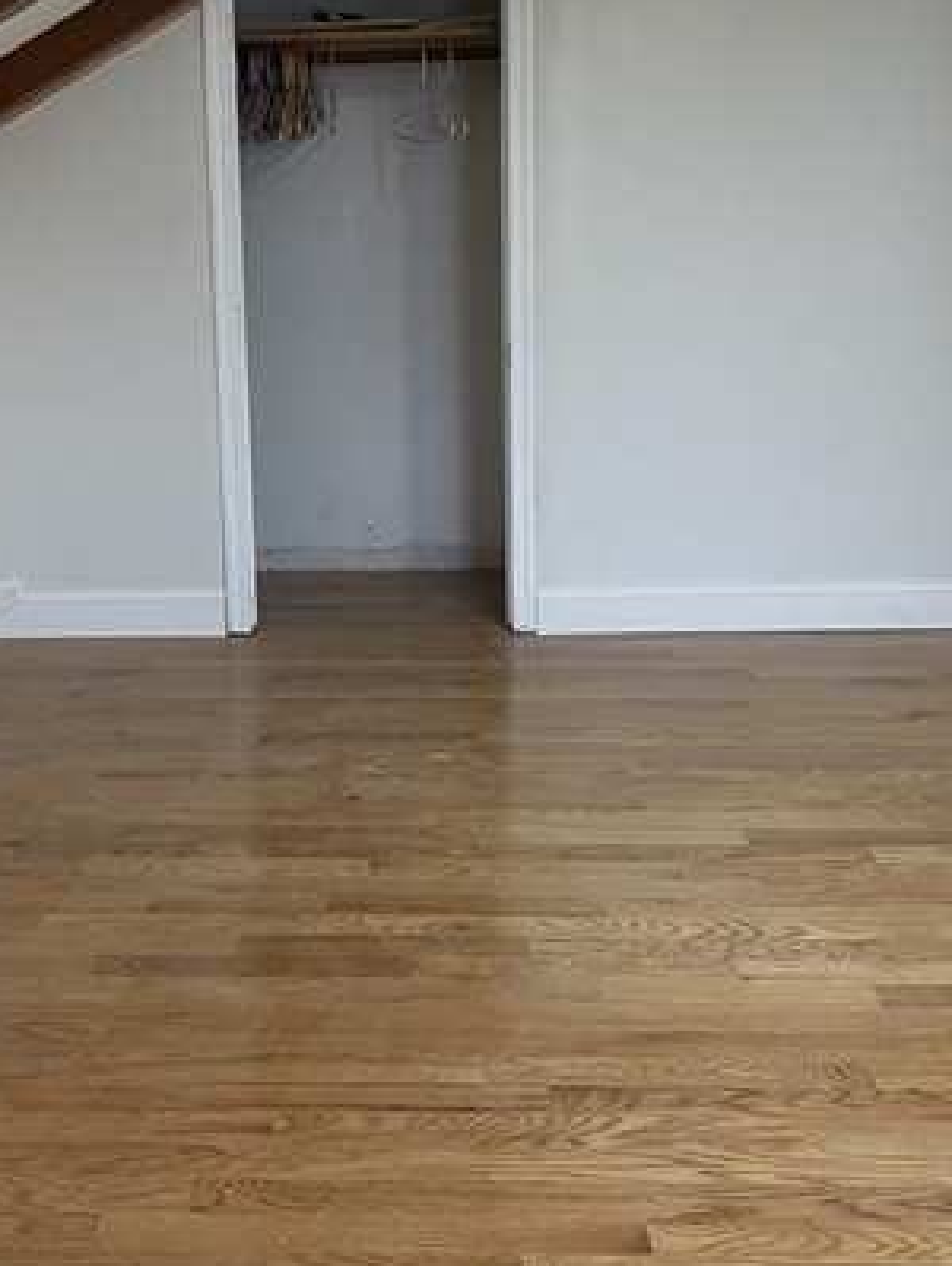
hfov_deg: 29.1
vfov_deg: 37.8
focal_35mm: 50
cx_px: 368
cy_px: 444
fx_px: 1831
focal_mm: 4.25
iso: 125
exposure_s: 1/60
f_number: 1.8
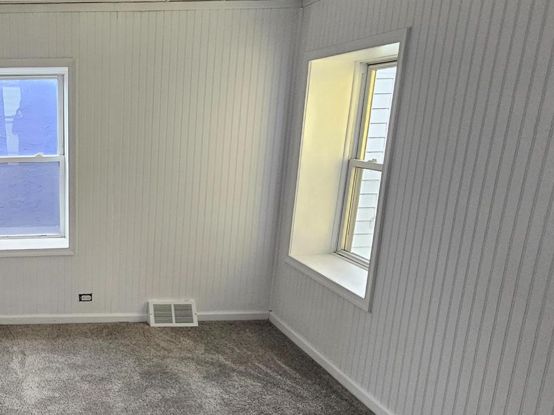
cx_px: 39
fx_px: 448
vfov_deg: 49.7
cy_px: 228
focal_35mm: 28
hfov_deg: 54.0
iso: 200
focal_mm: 2.2
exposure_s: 1/60
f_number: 2.2
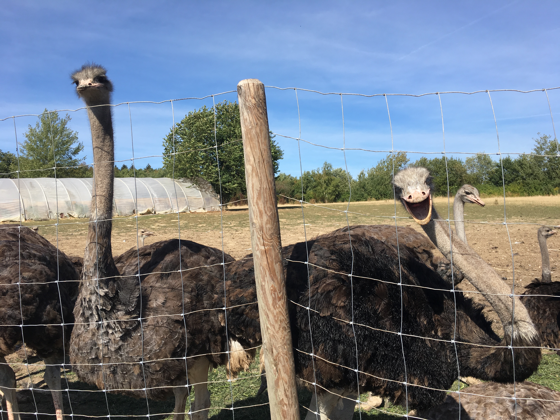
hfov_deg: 61.7
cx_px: 280
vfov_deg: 48.2
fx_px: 469
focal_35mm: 29
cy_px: 210
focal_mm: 4.15
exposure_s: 1/1241
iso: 25
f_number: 2.2
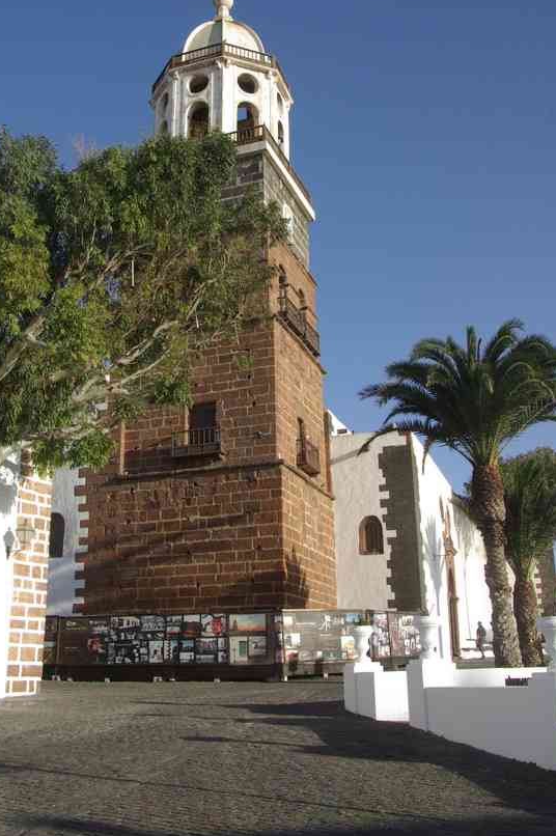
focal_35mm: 41
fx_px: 951
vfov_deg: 47.2
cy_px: 337
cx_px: 251
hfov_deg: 32.6
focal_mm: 21.9
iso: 100
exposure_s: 1/250
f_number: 6.7
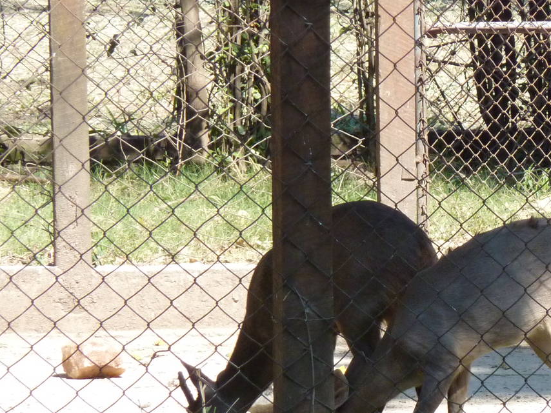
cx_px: 423
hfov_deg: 3.8
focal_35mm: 521
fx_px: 8291
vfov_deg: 2.9
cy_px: 273
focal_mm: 45.7
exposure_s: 1/500
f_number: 4.8
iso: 320
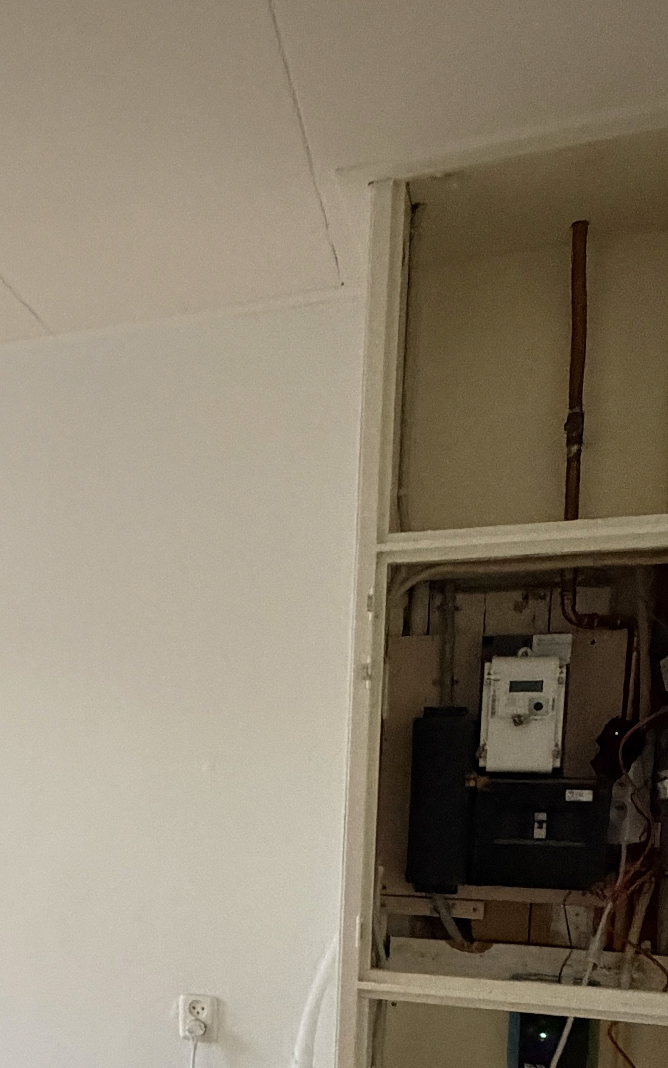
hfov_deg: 29.1
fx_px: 1165
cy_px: 872
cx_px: -59
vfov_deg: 46.4
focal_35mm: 40
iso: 1000
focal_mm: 2.22
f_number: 2.2
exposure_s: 1/60
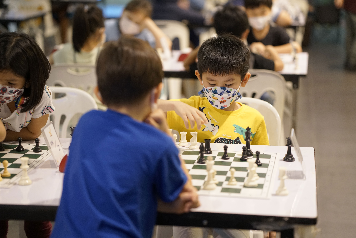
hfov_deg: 23.9
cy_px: 119
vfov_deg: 16.1
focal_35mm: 85
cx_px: 178
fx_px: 841
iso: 2000
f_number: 2.2
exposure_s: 1/200
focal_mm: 85
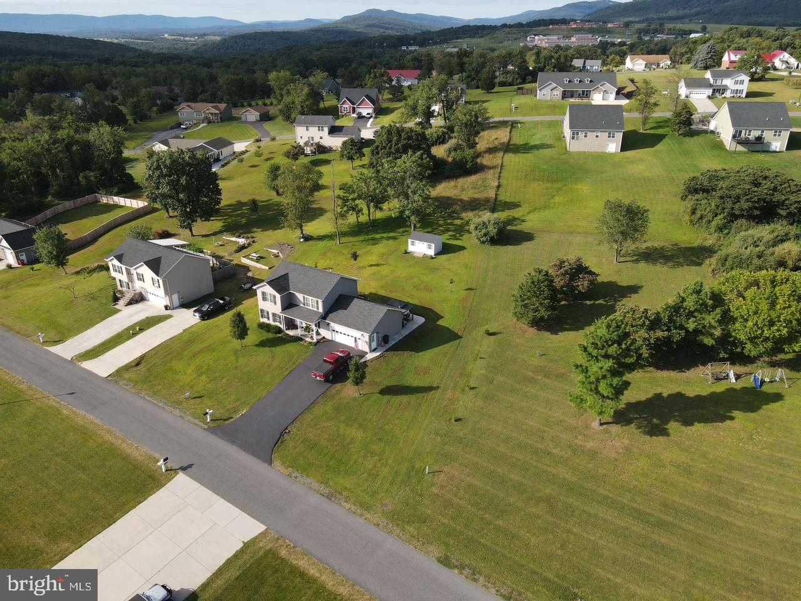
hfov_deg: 71.6
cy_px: 300
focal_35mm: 24
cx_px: 400
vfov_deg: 56.8
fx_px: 555
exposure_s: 1/350
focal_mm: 4.5
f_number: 2.8
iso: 100
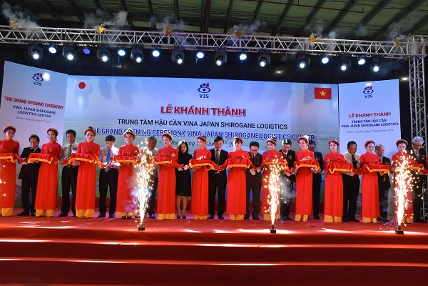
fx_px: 357
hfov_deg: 61.9
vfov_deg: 43.6
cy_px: 143
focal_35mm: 30
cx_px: 214
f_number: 6.3
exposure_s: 1/160
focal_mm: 20
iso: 1250
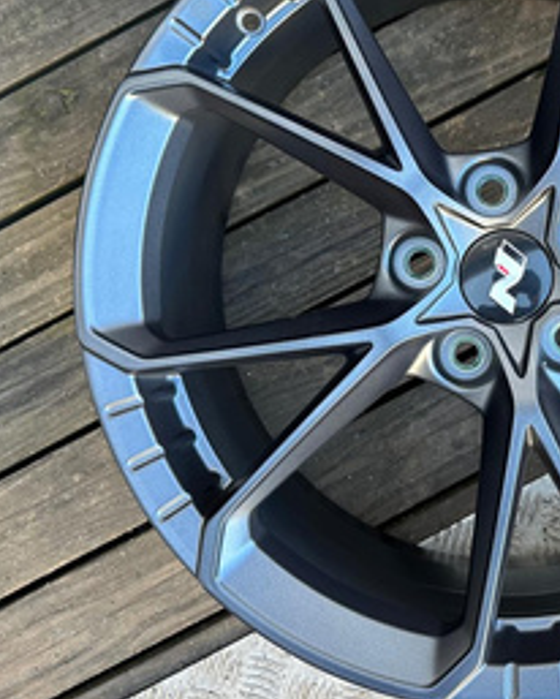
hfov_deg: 34.6
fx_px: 848
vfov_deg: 44.5
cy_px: 275
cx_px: 495
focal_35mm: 41
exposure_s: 1/121
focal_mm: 6.86
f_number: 1.78
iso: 160
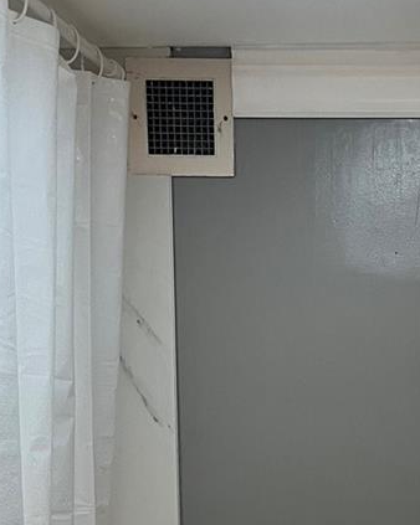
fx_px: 1120
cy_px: 674
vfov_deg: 23.5
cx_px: 388
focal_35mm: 72
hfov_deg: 20.8
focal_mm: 5.1
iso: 160
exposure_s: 1/60
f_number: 1.6
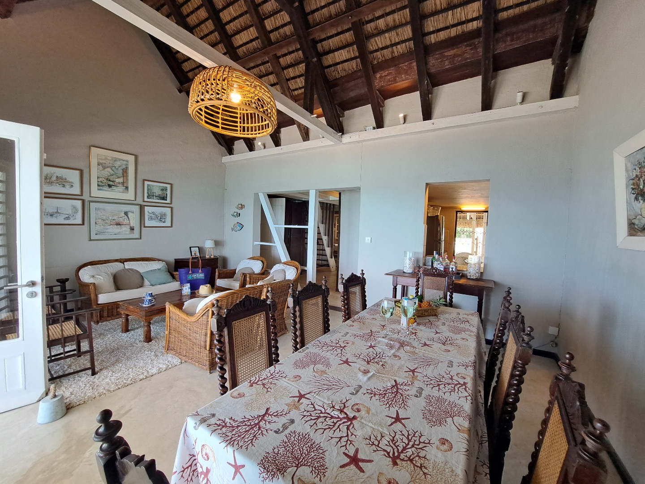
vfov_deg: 89.9
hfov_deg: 106.2
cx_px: 322
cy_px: 242
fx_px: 242
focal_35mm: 13
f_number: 2.2
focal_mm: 1.74
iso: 100
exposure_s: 1/50
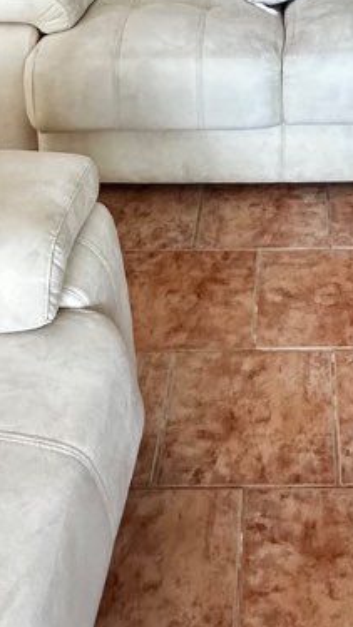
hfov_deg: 19.5
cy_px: -145
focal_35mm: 61
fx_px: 1015
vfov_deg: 29.1
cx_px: 294
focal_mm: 2.22
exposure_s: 1/50
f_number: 2.2
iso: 320
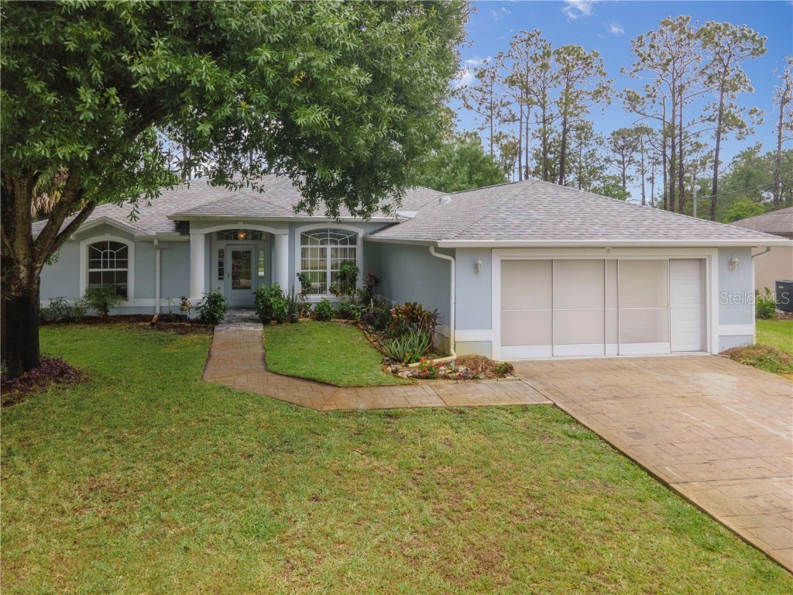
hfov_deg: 71.6
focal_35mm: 24
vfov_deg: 56.8
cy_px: 298
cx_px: 396
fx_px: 550
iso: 100
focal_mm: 4.5
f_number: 2.8
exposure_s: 1/350
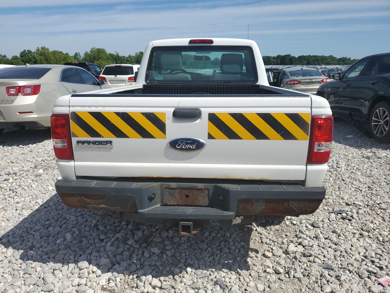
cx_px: 195
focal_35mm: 26
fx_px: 293
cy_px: 146
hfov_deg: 67.3
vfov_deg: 53.1
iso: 50
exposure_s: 1/5000
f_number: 1.5
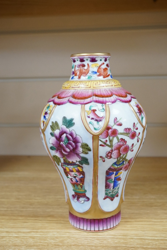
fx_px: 313
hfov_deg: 29.9
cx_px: 84
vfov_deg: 43.6
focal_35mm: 45
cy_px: 125
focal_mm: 30
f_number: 9
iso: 1600
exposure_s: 1/80
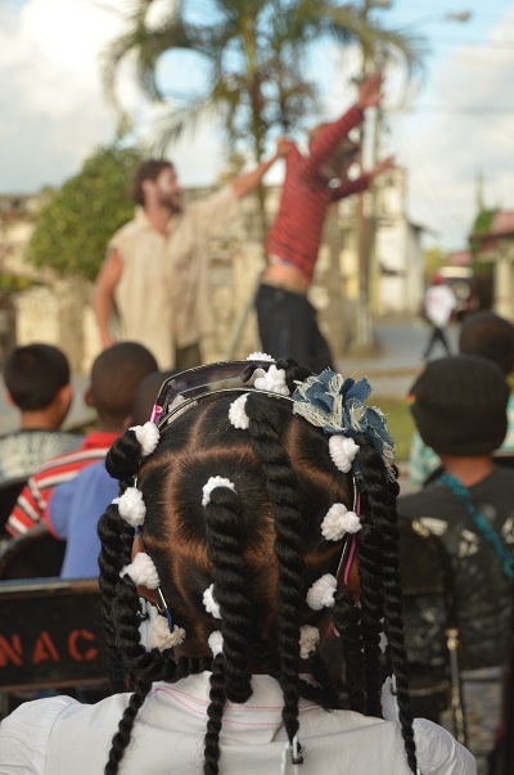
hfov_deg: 20.1
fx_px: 1451
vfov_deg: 29.9
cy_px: 388
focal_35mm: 68
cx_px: 257
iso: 400
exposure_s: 1/500
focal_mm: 45
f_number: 6.3
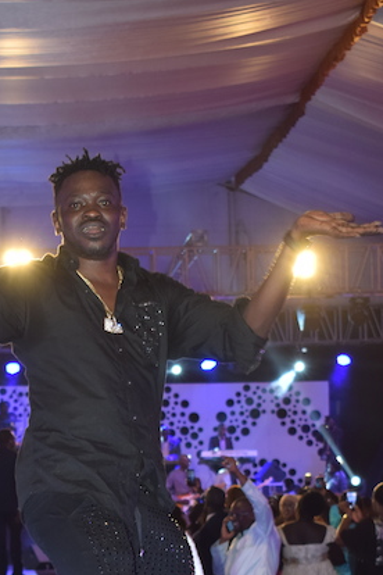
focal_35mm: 117
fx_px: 1867
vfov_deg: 17.3
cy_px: 481
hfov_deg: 11.7
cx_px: 105
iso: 400
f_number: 5.6
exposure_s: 1/60
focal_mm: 42
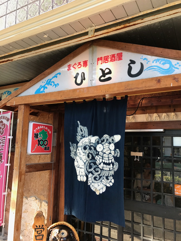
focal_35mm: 28
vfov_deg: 63.4
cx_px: 90
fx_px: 195
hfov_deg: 49.8
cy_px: 120
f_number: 1.8
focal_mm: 3.99
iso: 25
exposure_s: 1/120
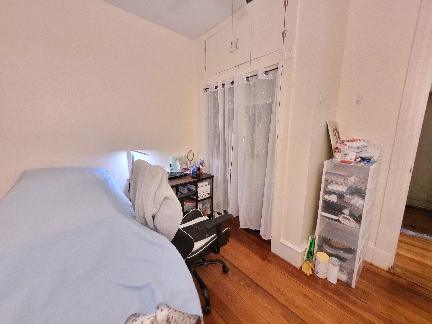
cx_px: 216
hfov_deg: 106.2
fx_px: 162
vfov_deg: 89.9
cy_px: 162
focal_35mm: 13
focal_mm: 1.74
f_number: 2.2
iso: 800
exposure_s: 1/24
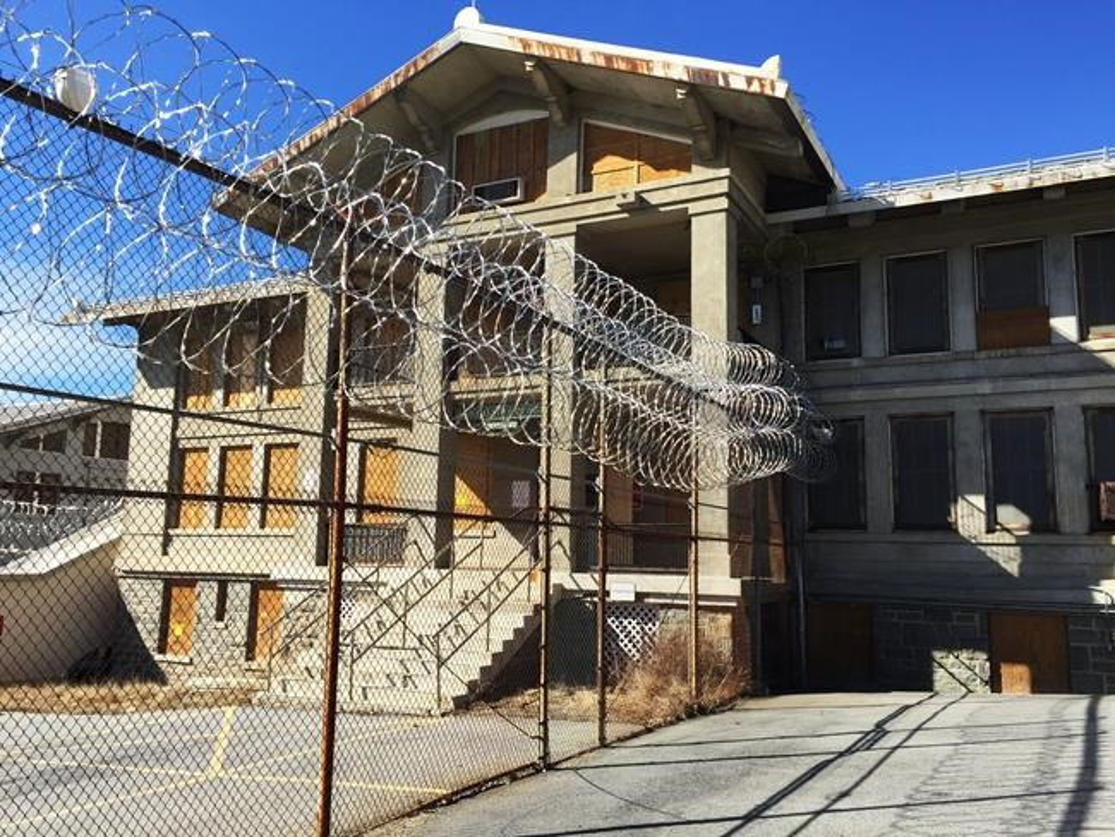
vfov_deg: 48.3
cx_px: 558
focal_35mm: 29
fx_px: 934
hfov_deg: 61.6
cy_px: 418
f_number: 2.2
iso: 32
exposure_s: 1/1276
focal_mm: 4.15
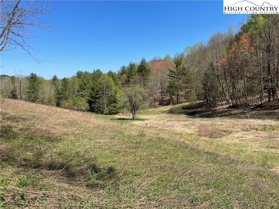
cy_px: 104
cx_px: 140
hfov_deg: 67.3
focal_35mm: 26
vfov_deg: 53.1
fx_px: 210
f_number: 1.6
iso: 32
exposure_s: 1/2618
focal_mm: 4.2
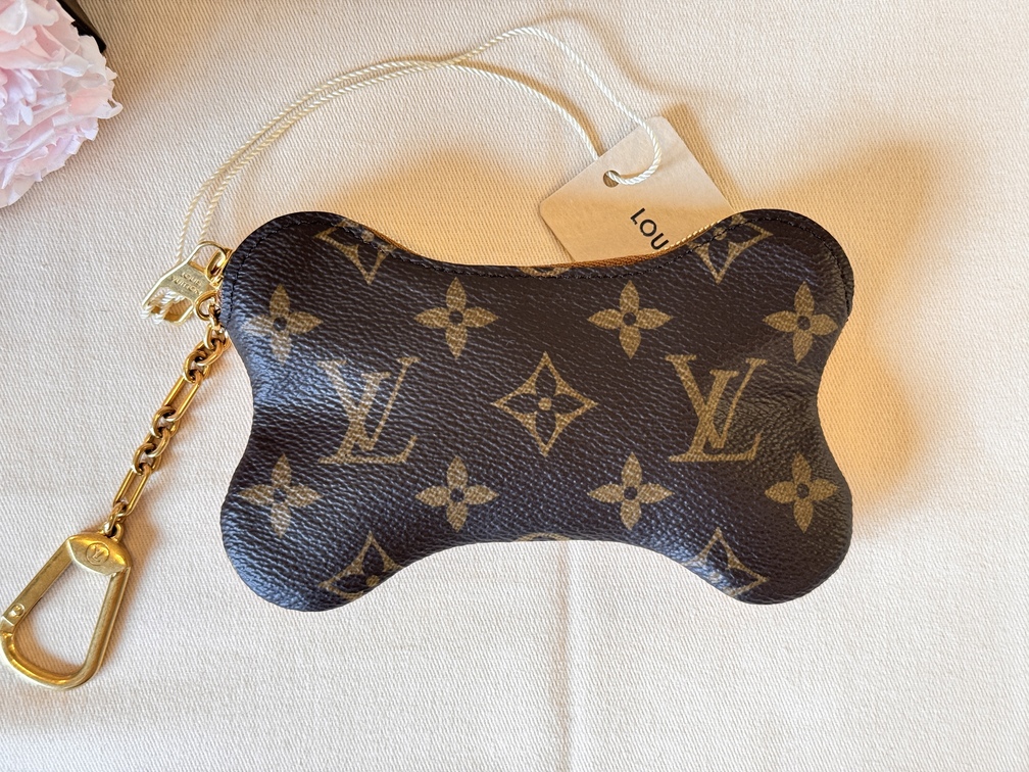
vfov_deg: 30.3
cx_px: 514
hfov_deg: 39.7
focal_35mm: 48
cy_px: 386
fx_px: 1427
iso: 125
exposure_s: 1/100
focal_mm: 6.76
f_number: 1.78
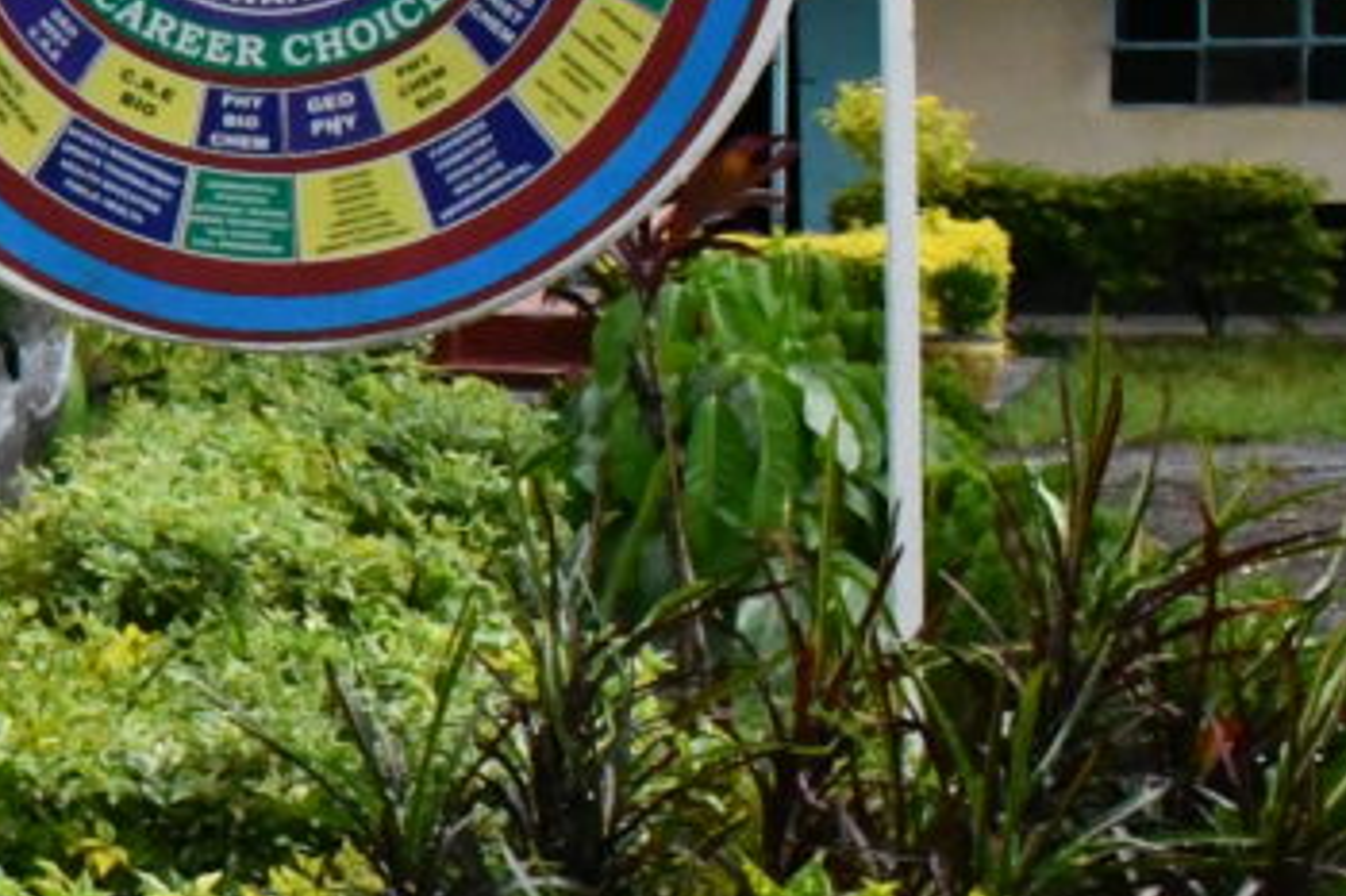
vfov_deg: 8.7
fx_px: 5904
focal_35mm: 158
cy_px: 188
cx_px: -1431
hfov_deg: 11.6
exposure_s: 1/1000
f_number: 16
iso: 6400
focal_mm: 24
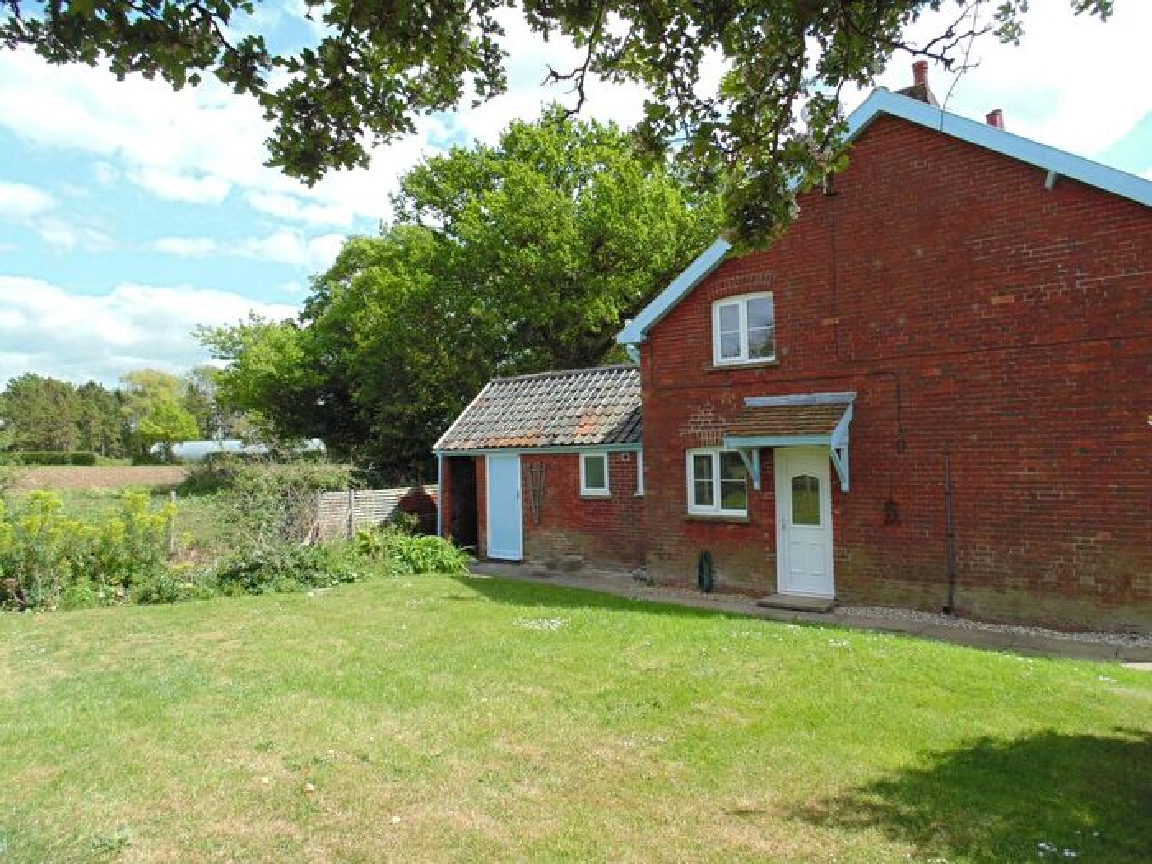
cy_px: 432
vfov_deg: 61.1
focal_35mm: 22
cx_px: 576
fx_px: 732
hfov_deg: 76.4
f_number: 3.1
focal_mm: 4
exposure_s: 1/500
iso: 80
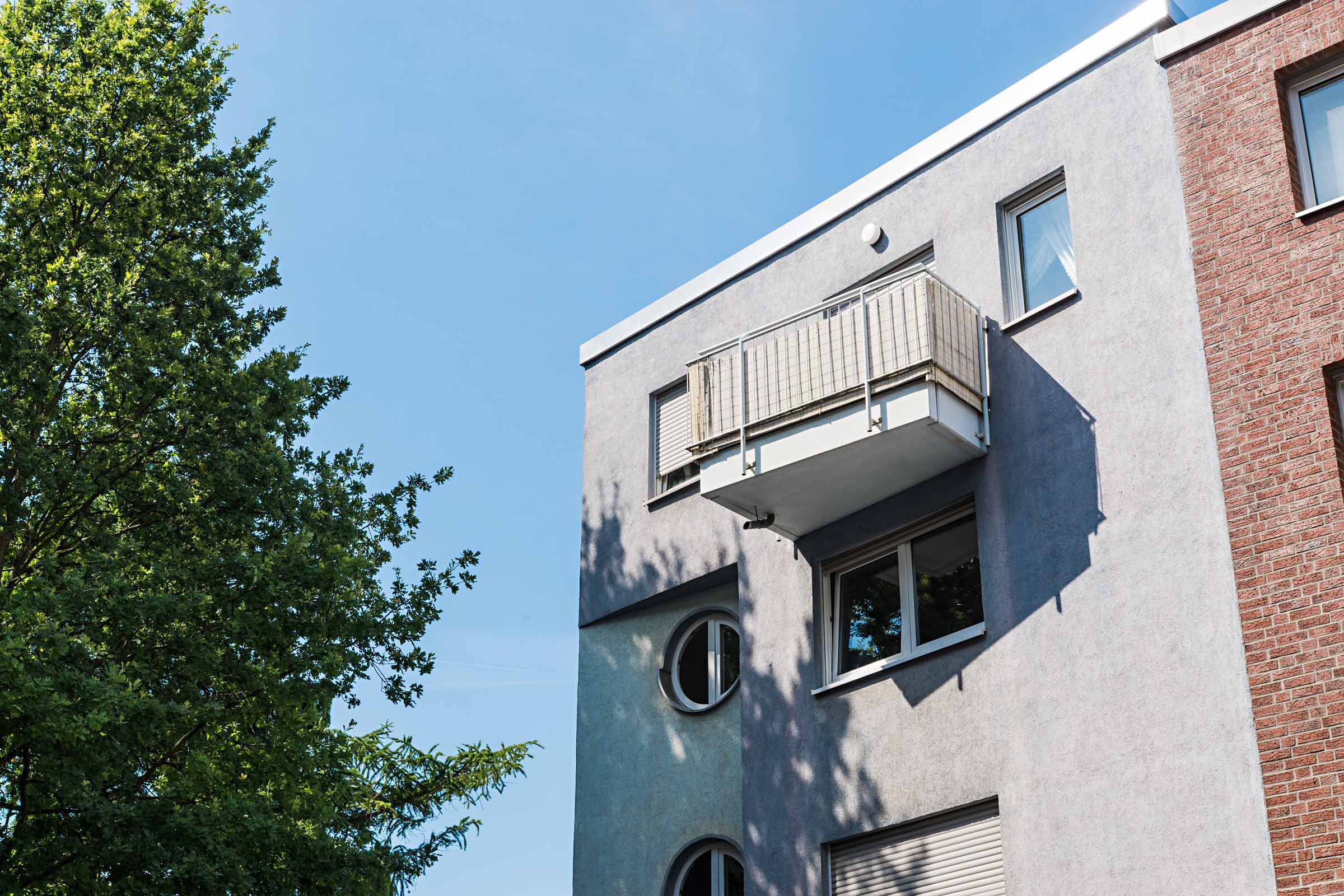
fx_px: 1960
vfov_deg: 25.8
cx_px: 672
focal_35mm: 52
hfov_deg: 37.9
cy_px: 448
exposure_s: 1/250
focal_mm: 35
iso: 100
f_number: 8
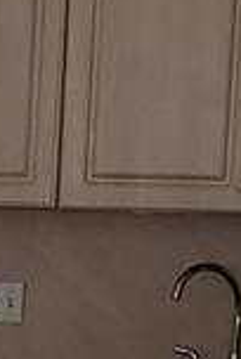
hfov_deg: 6.2
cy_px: 553
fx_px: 2129
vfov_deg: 9.4
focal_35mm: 213
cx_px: -371
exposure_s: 1/30
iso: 150
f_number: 1.8
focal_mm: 4.36
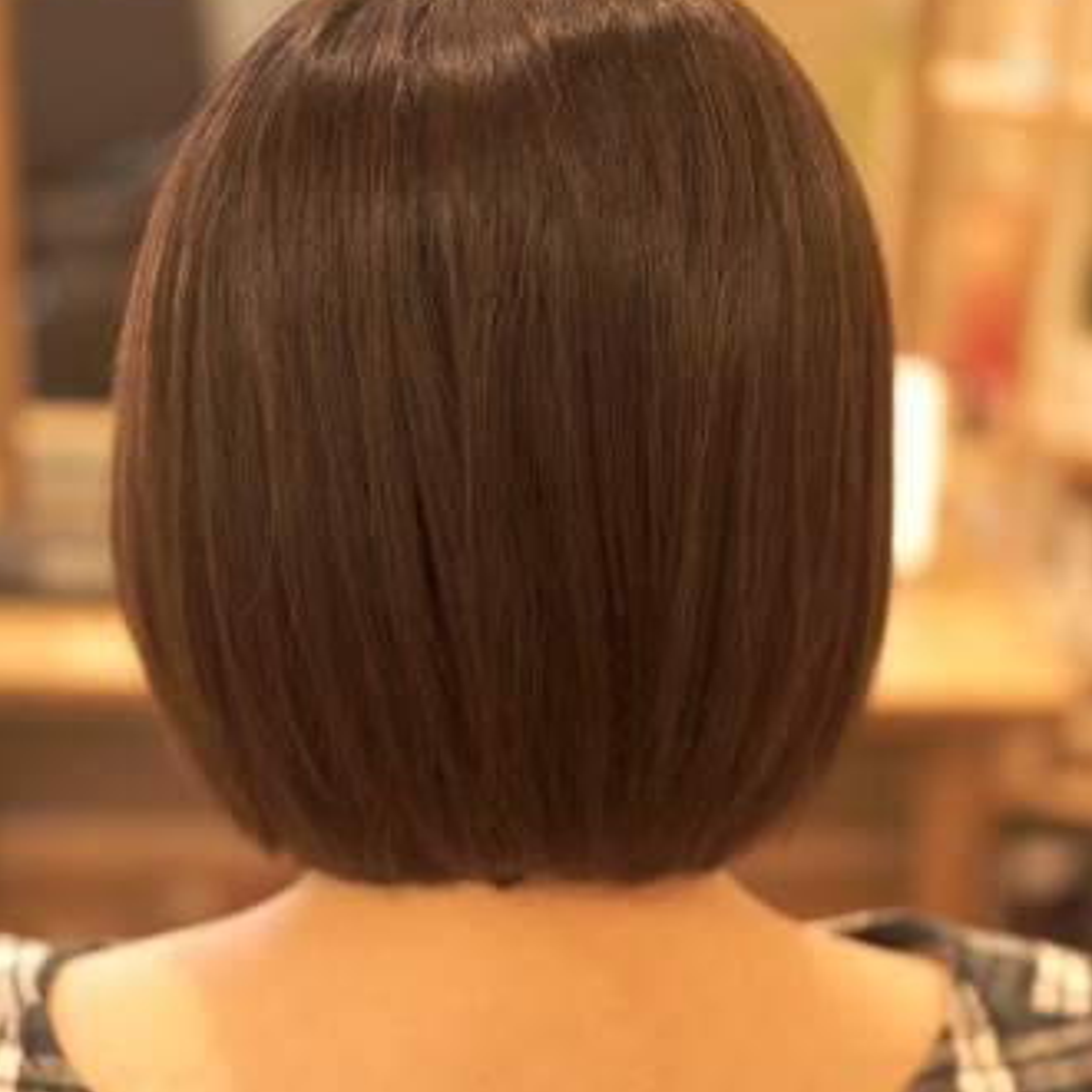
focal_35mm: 68
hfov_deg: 25.5
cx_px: 546
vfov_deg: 25.4
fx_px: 2414
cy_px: 675
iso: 800
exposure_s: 1/640
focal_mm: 35
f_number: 2
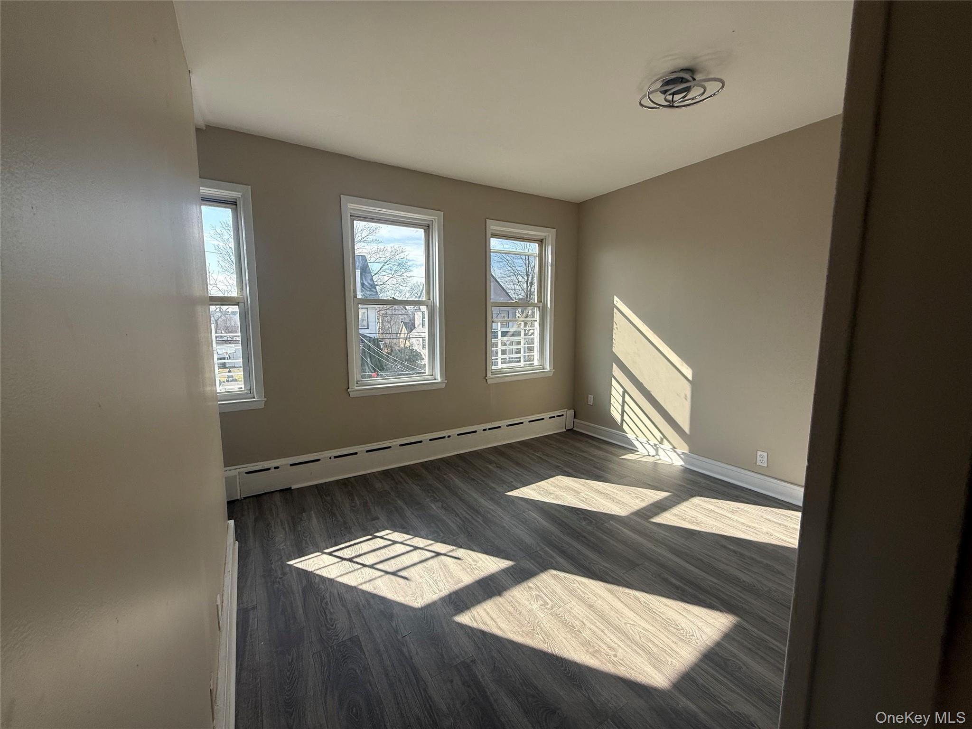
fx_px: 393
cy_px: 364
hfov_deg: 102.1
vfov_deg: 85.7
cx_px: 486
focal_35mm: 14
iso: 64
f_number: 2.2
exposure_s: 1/701
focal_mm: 2.22
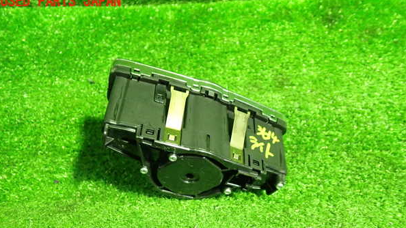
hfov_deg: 59.5
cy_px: 147
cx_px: 202
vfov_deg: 35.4
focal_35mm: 33
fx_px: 355
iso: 800
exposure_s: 1/30
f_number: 2.3
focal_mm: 5.4
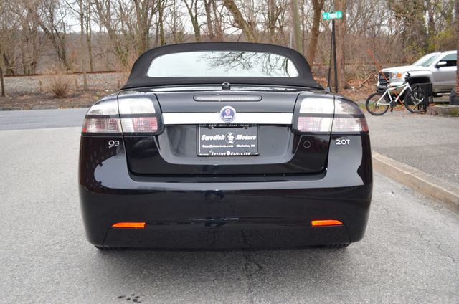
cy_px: 152
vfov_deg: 36.7
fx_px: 458
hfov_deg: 53.2
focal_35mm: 36
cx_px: 230
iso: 360
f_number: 4
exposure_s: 1/125
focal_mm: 24
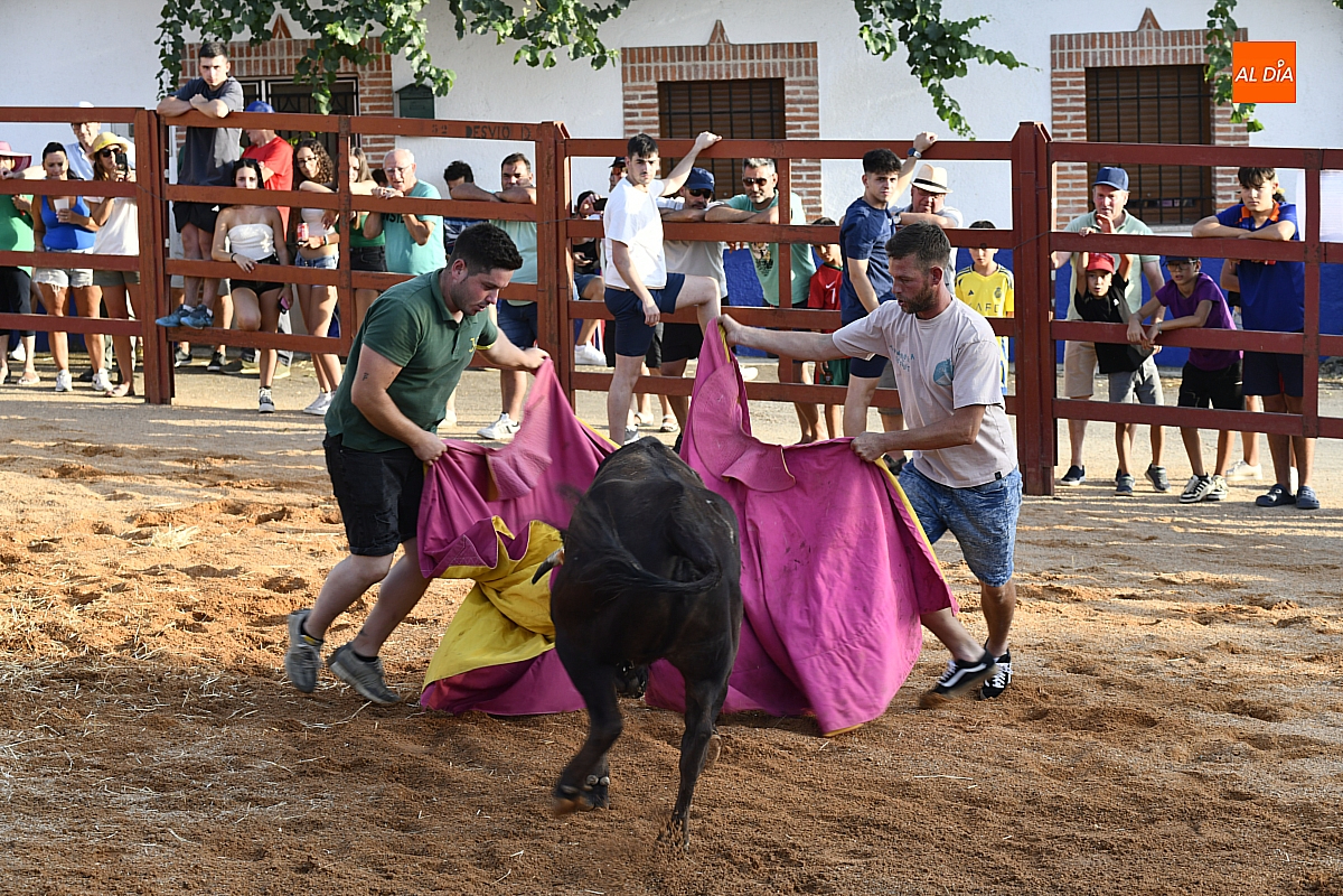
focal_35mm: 100
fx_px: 3730
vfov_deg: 13.7
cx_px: 672
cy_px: 448
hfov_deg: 20.4
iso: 320
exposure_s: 1/200
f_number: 7.1
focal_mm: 100
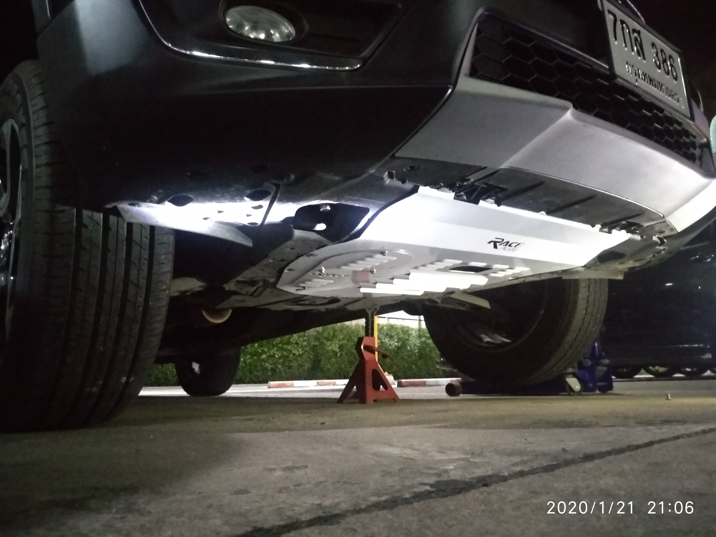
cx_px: 358
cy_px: 268
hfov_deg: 76.4
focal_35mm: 22
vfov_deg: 61.1
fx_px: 455
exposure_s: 1/17
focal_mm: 3.81
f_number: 2.2
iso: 6400
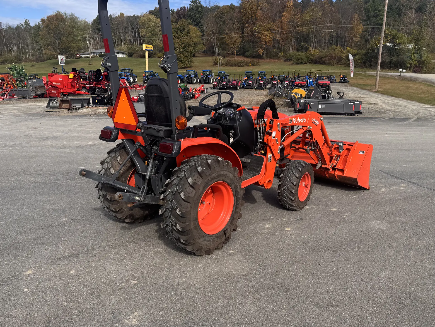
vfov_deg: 46.8
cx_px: 201
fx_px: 377
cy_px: 159
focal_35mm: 30
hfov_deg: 59.9
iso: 80
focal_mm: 6.76
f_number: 1.78
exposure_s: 1/3413
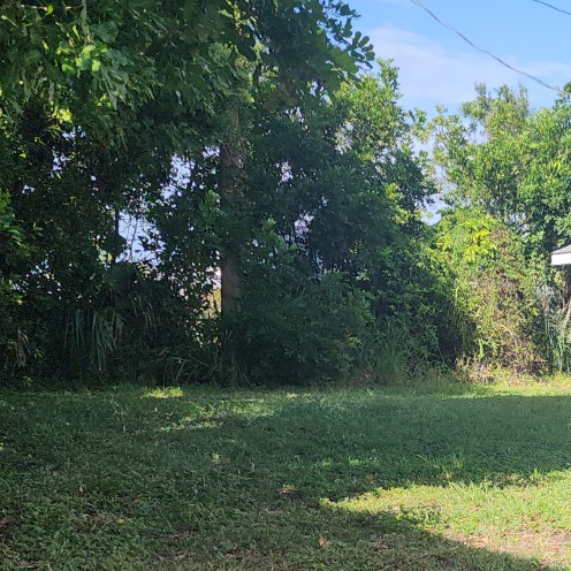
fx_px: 1101
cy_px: 454
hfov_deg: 26.4
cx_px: 654
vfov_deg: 28.5
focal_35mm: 59
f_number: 1.8
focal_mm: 6.4
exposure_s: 1/603
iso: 12
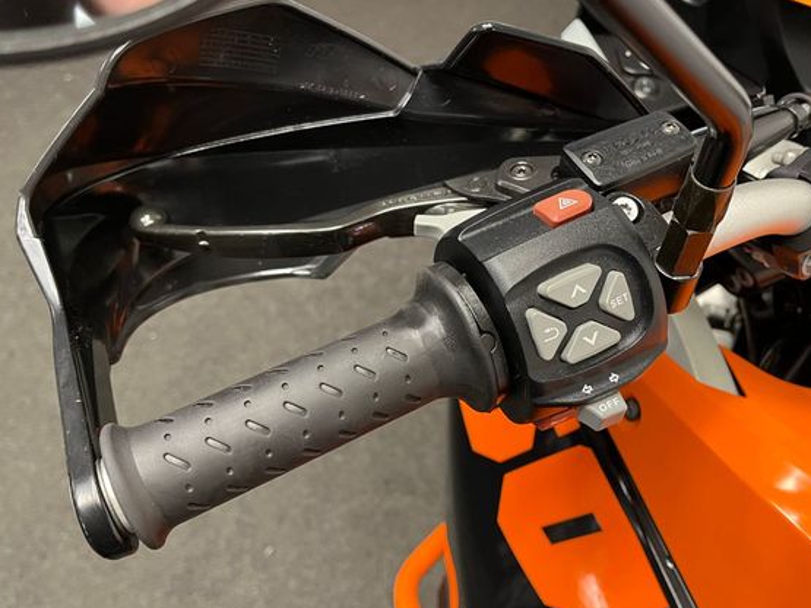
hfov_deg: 59.9
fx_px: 703
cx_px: 433
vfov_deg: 46.8
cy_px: 303
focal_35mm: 30
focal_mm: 5.1
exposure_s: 1/50
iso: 320
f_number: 1.6
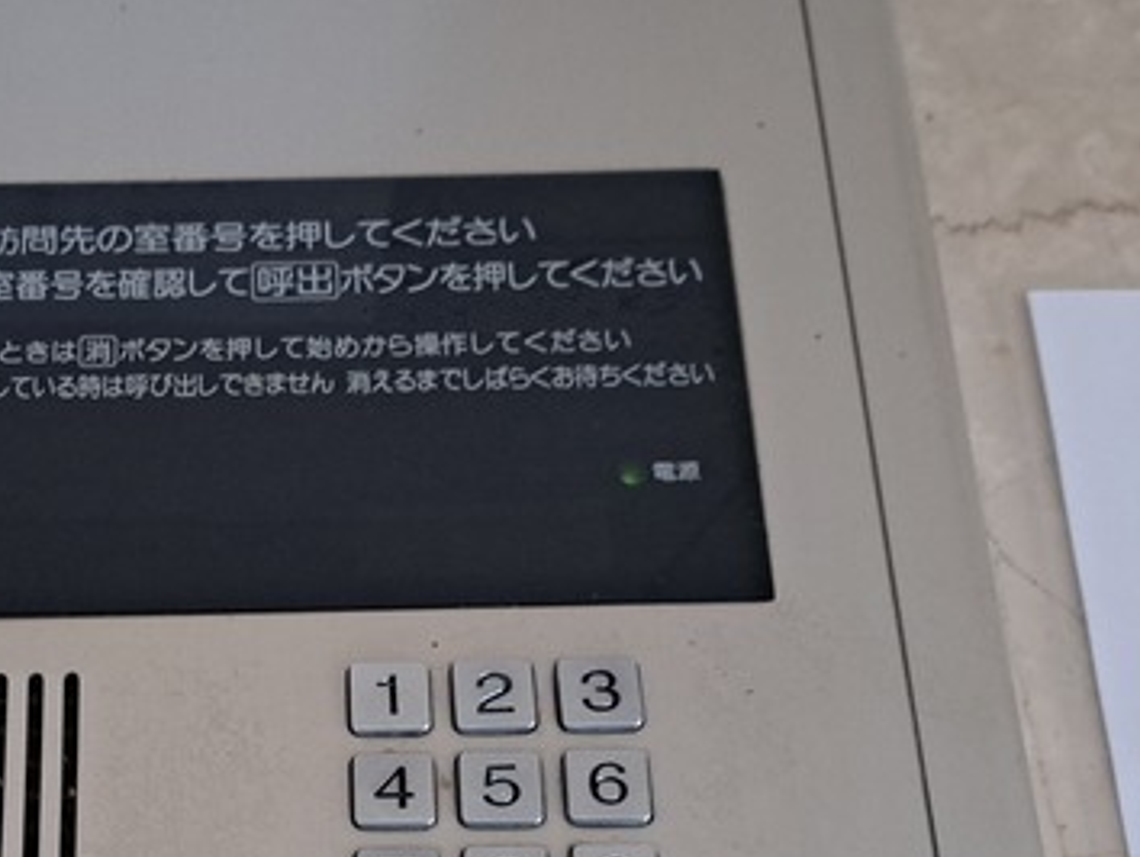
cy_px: 825
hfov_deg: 29.1
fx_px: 2142
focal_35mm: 65
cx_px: 213
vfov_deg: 21.9
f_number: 1.8
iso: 400
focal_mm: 5.23
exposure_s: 1/25
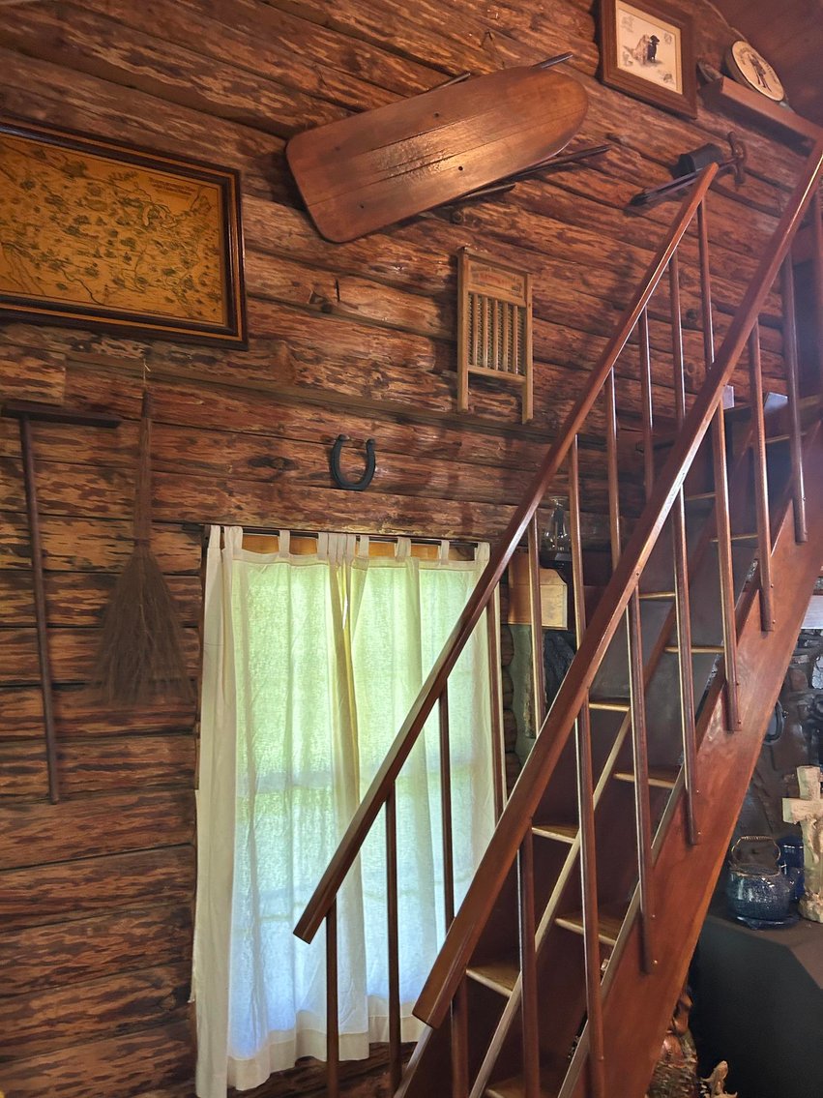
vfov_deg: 67.3
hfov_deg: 53.1
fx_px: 824
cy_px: 549
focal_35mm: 26
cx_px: 412
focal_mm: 5.7
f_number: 1.5
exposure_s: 1/60
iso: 200
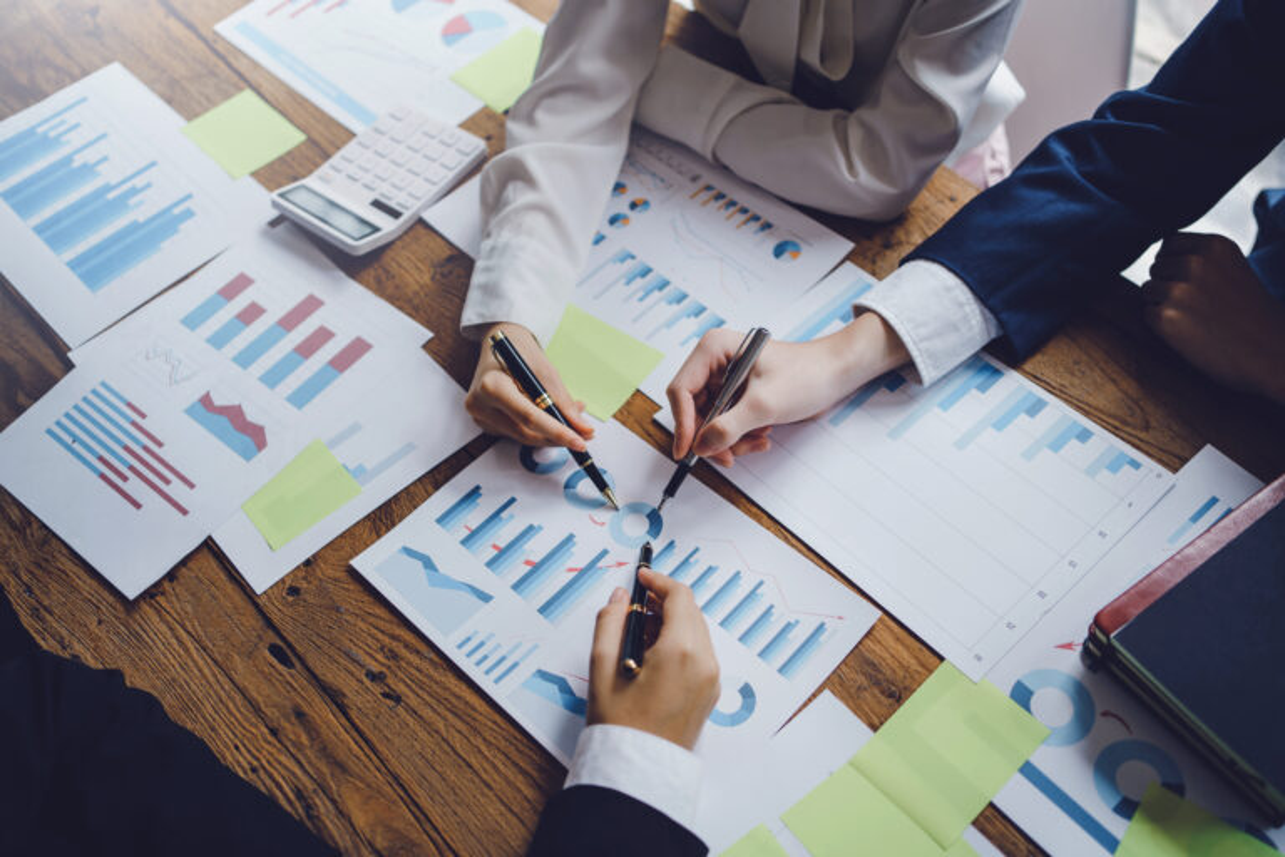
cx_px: 642
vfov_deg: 37.9
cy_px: 428
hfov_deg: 54.4
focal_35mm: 35
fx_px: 1249
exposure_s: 1/320
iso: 200
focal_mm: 35
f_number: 2.2
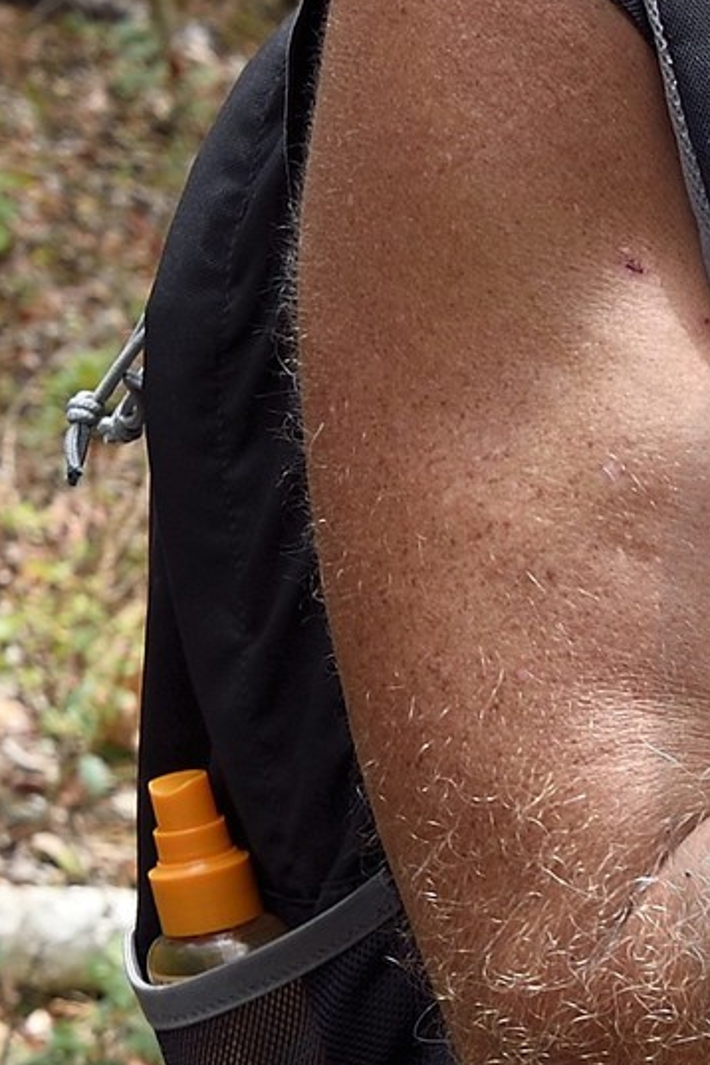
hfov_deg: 9.4
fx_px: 3964
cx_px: 1565
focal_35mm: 134
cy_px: 710
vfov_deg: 15.3
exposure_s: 1/160
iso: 200
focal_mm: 30
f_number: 8
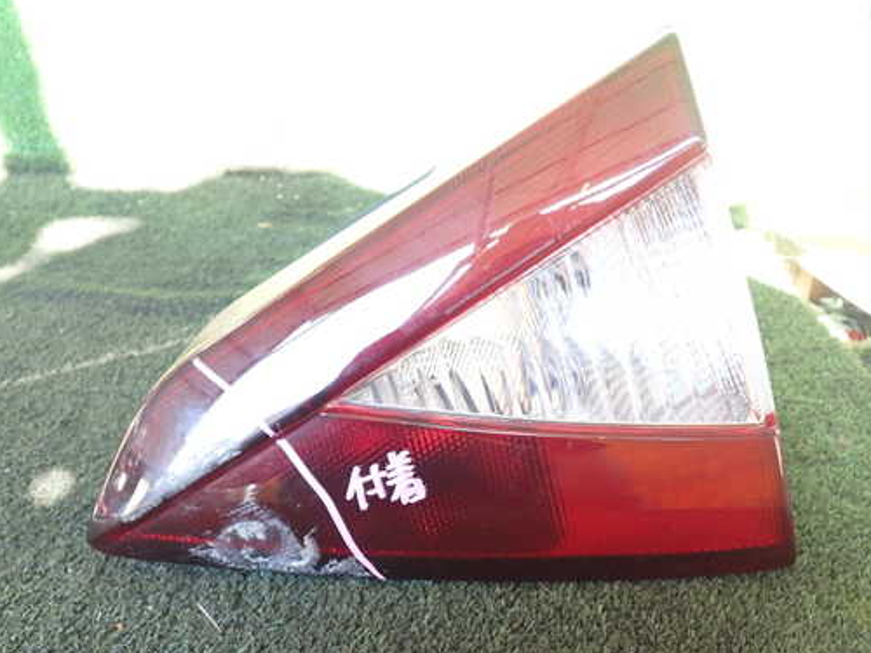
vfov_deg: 39.6
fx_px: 906
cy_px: 341
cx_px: 460
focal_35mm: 36
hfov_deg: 51.3
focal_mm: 5.4
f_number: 2.3
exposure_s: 1/60
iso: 200
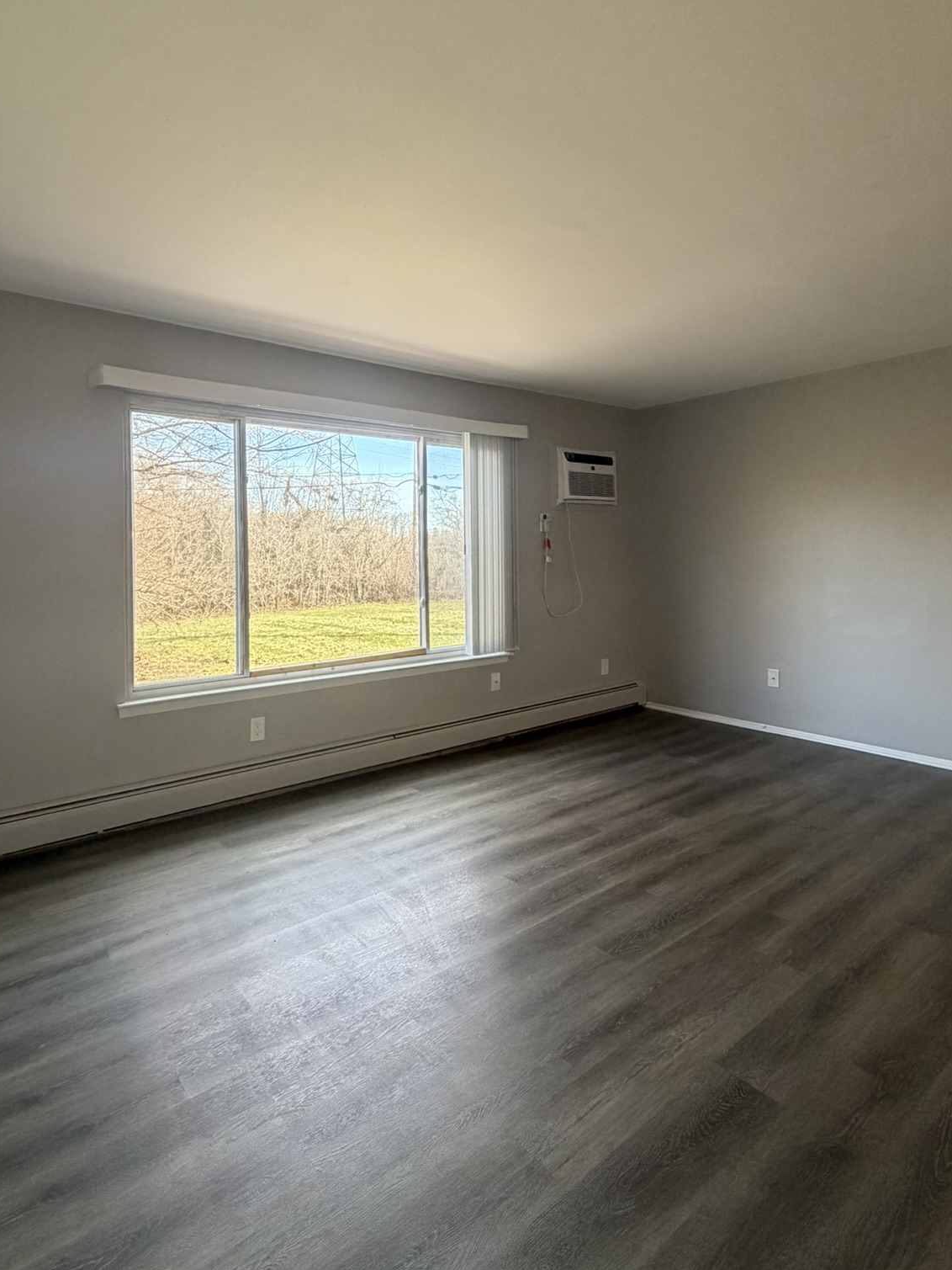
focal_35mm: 19
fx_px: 697
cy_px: 551
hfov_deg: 68.7
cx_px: 460
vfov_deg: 84.2
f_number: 2.2
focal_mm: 2.22
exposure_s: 1/121
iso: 250
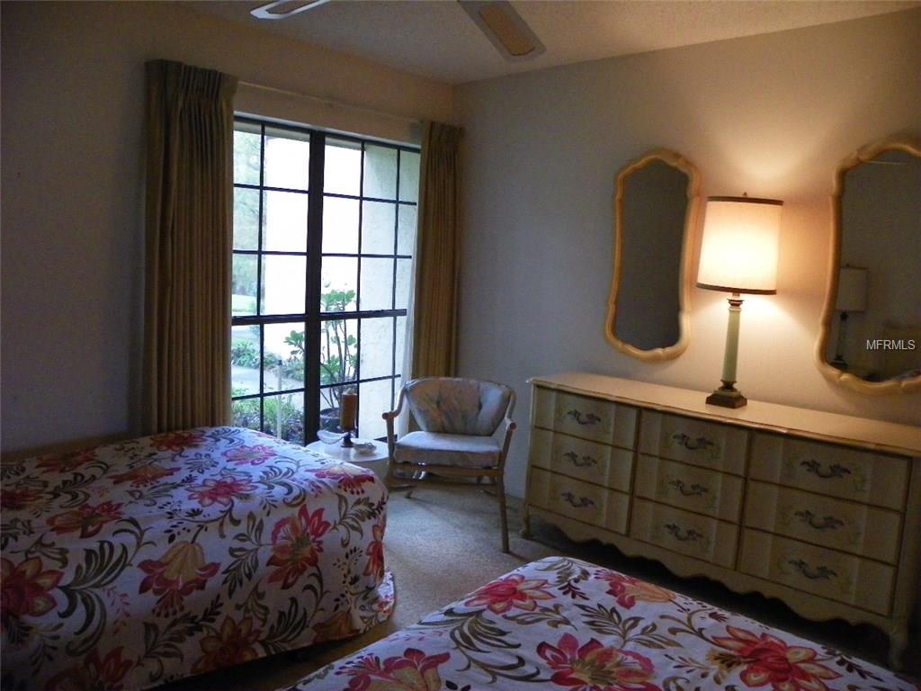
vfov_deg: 53.1
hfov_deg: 67.3
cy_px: 346
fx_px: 692
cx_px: 460
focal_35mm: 26
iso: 320
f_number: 2.8
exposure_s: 1/125
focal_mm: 4.6
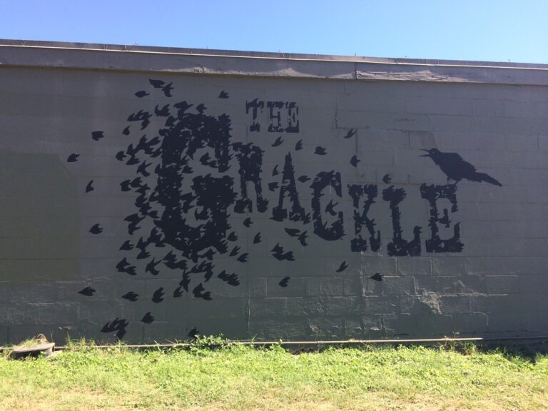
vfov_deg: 48.2
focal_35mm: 29
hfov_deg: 61.7
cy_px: 206
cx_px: 274
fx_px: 459
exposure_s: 1/662
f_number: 2.2
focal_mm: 4.15
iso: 32
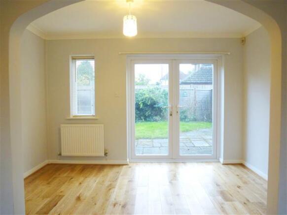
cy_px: 108
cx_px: 144
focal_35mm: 24
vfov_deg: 56.9
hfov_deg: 71.6
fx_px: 199
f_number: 3.3
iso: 320
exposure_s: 1/60
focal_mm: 4.3
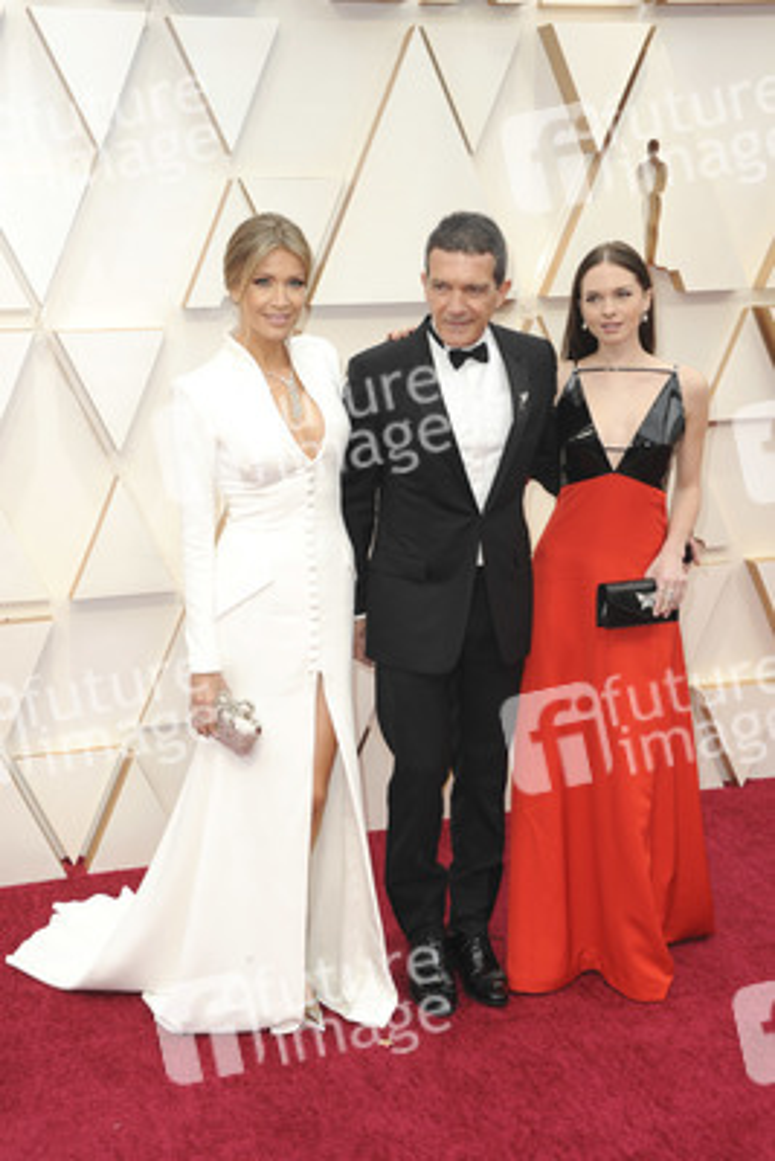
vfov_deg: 39.6
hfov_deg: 27.0
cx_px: 388
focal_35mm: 50
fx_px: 1613
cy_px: 580
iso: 800
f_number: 7.1
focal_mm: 50
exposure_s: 1/200
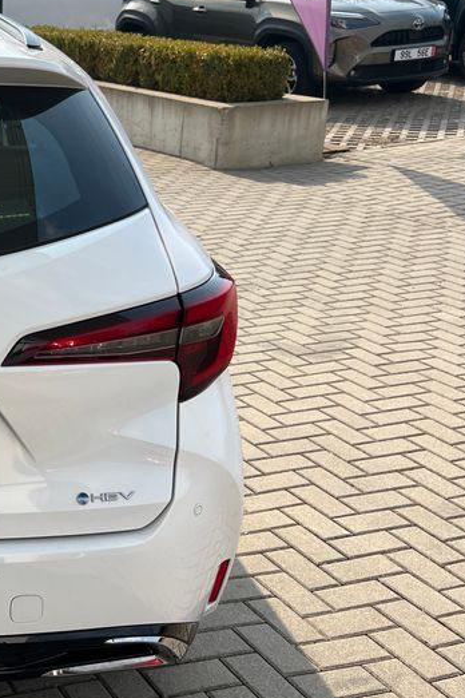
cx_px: -167
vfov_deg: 37.5
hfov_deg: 22.4
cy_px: 312
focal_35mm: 53
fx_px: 1027
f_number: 1.6
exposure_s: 1/2571
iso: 50
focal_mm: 5.1
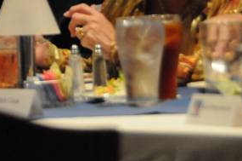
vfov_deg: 3.0
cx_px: -32
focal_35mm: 463
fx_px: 3107
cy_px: -60
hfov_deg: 4.4
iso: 3200
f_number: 5.6
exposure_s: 1/20
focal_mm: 110
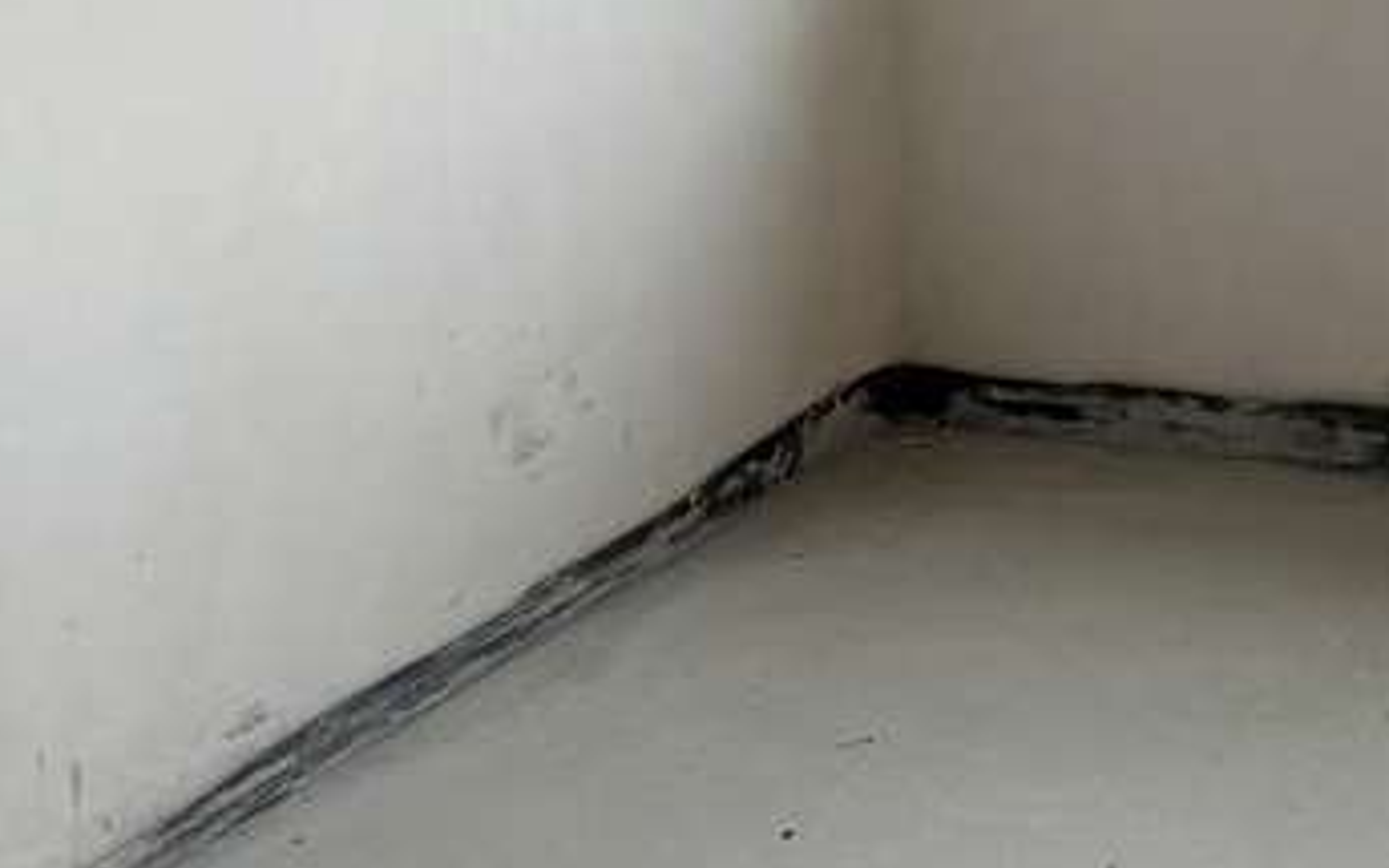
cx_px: 2378
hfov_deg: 16.3
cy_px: -862
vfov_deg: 10.8
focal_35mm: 111
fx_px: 4202
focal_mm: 6.76
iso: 80
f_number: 1.78
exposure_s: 1/780
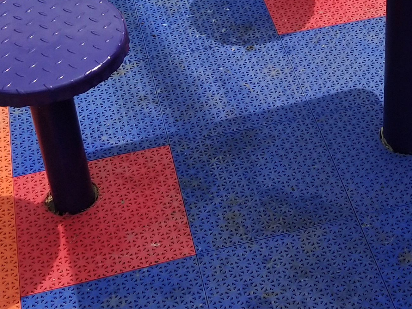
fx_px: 1178
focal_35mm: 99
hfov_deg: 19.5
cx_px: 370
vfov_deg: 14.7
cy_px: 19
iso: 50
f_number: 2.2
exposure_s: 1/918
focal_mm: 3.69
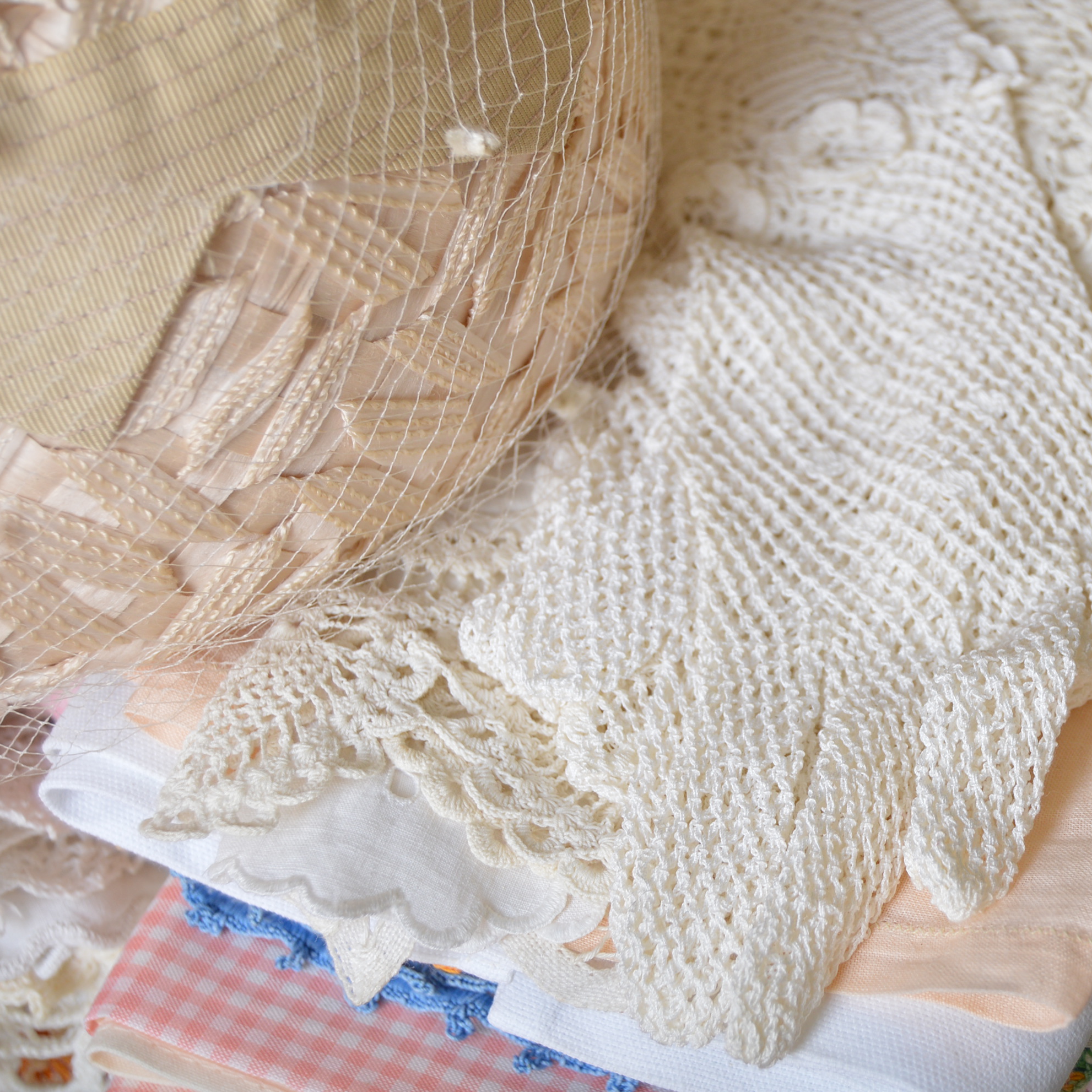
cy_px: 545
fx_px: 2414
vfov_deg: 25.5
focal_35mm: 68
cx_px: 771
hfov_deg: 25.3
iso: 200
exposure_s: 1/200
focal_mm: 35
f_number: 4.5
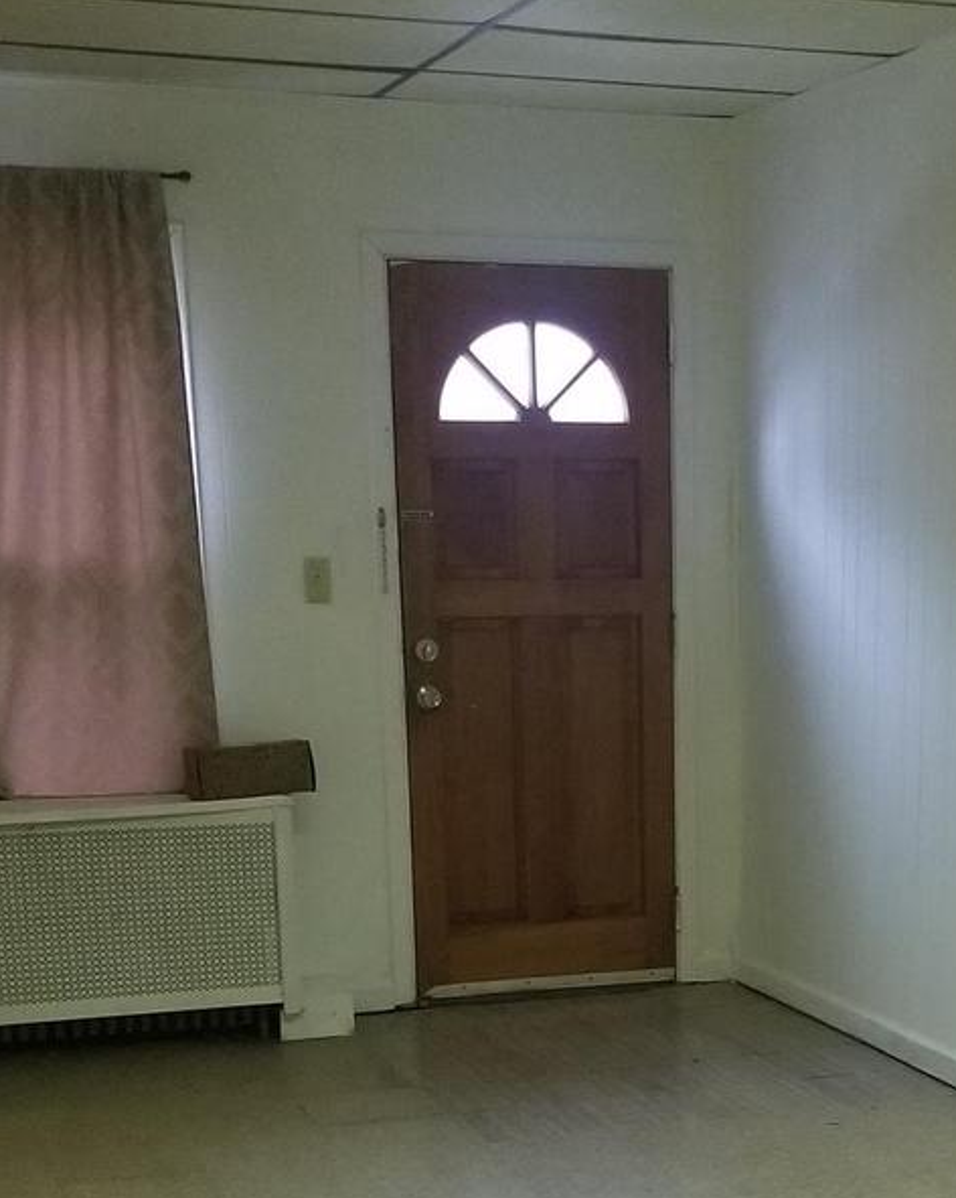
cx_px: 725
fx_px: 2337
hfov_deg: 22.9
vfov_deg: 27.7
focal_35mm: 66
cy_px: 1080
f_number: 1.7
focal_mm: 4.25
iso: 640
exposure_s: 1/60
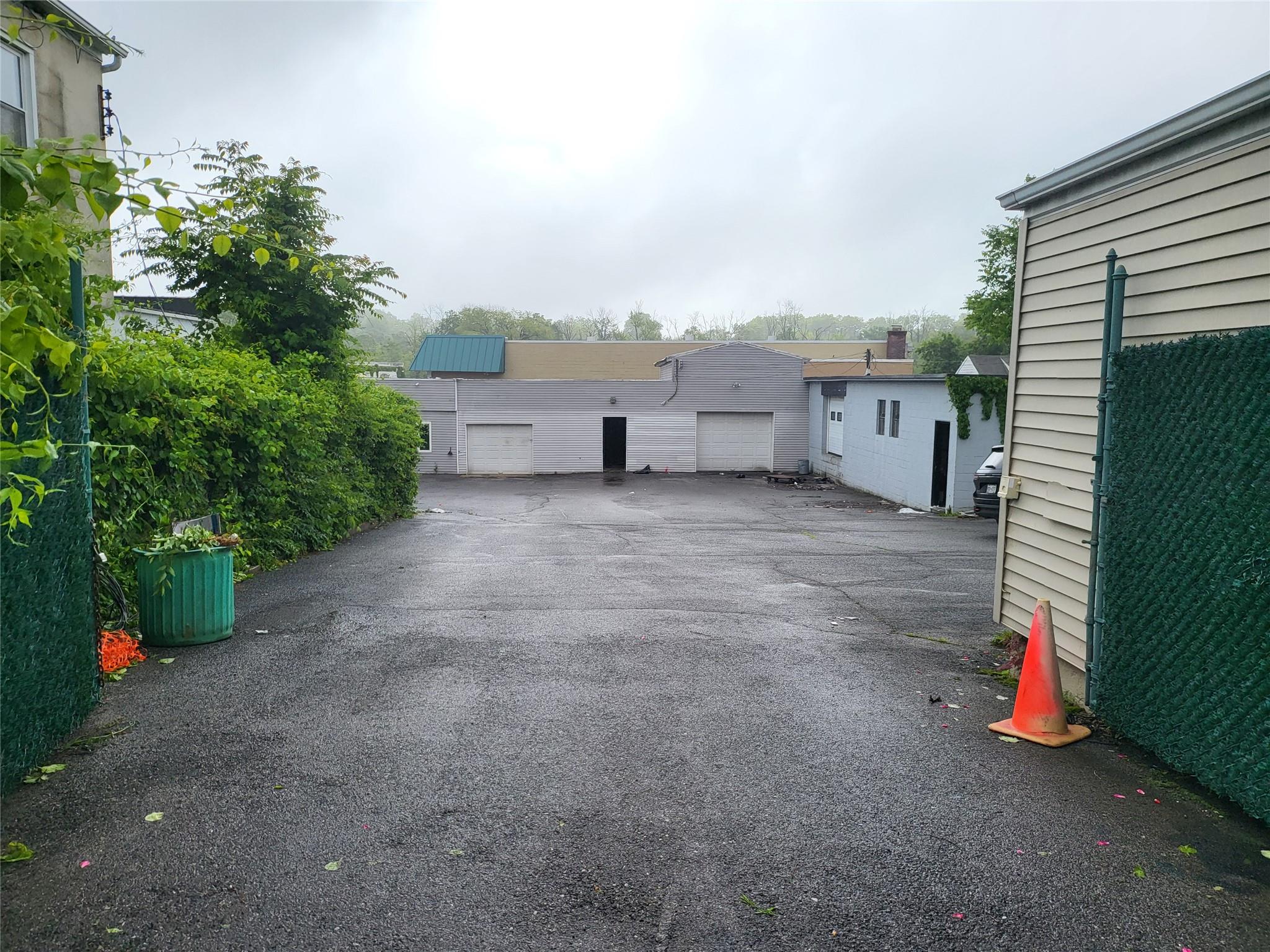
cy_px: 476
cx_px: 635
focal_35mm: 24
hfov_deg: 71.6
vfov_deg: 56.8
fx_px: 881
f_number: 1.8
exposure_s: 1/2679
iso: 40
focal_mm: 5
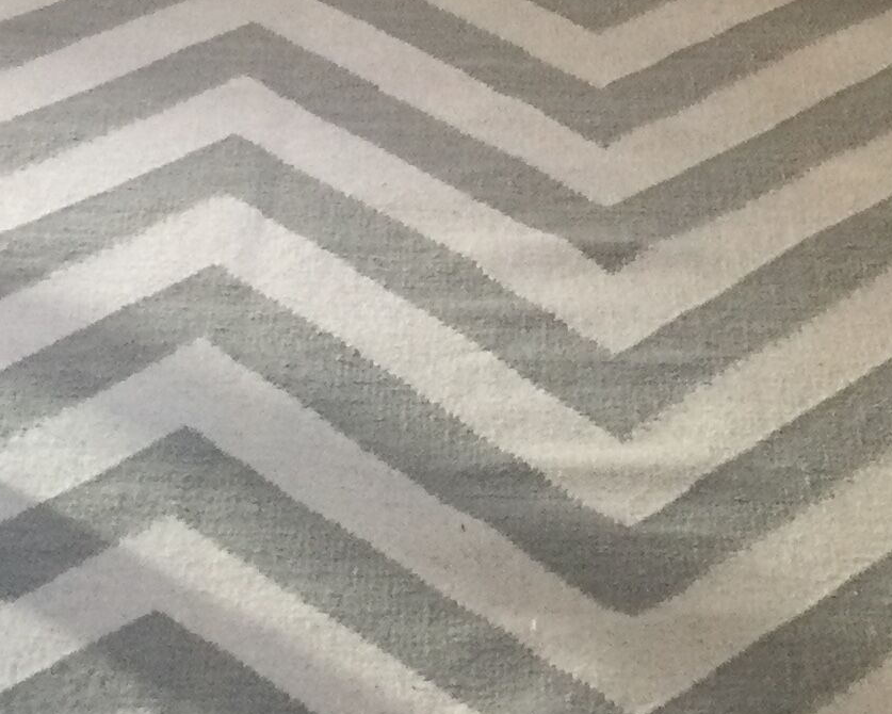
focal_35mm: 118
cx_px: 682
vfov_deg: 13.1
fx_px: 3116
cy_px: 242
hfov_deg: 16.2
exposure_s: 1/33
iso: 125
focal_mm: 3.3
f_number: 2.4
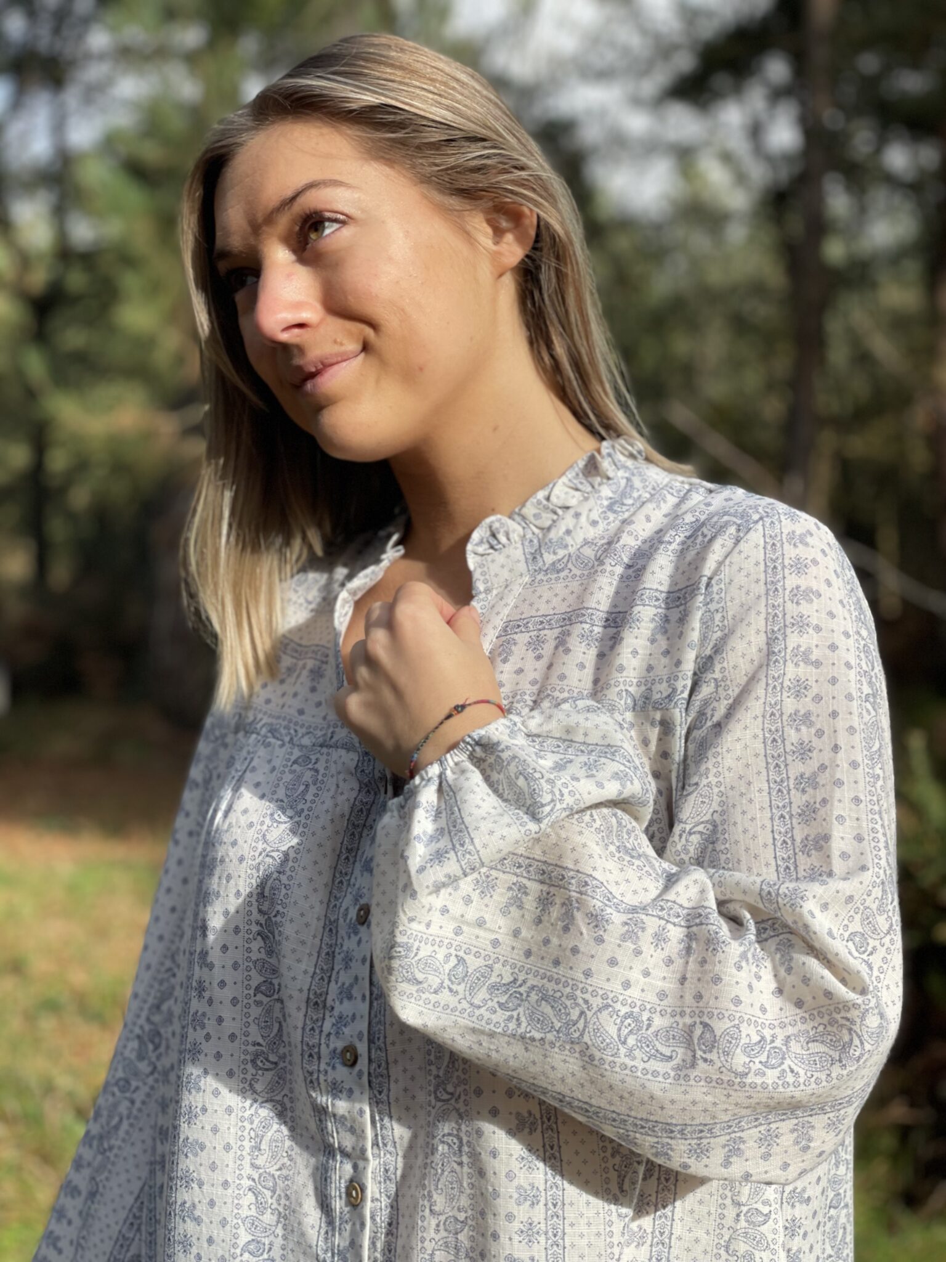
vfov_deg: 36.8
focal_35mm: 52
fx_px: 1895
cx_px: 473
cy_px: 631
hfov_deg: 28.0
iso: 32
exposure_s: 1/615
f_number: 2
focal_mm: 6
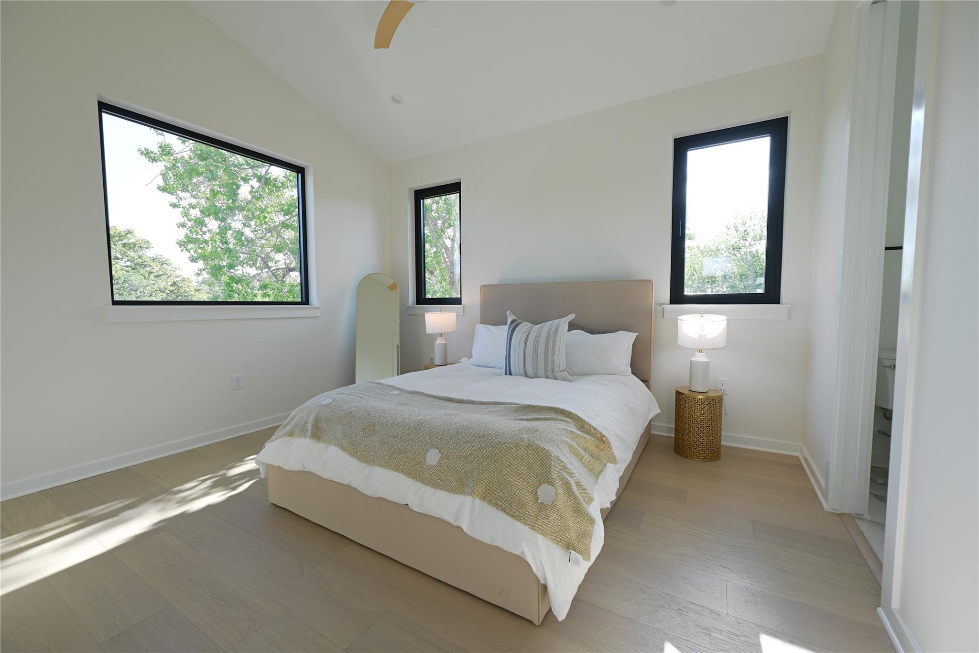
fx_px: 381
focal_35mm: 14
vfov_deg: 81.2
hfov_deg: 104.3
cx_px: 490
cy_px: 326
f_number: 5.6
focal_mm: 14
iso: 31
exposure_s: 1/10
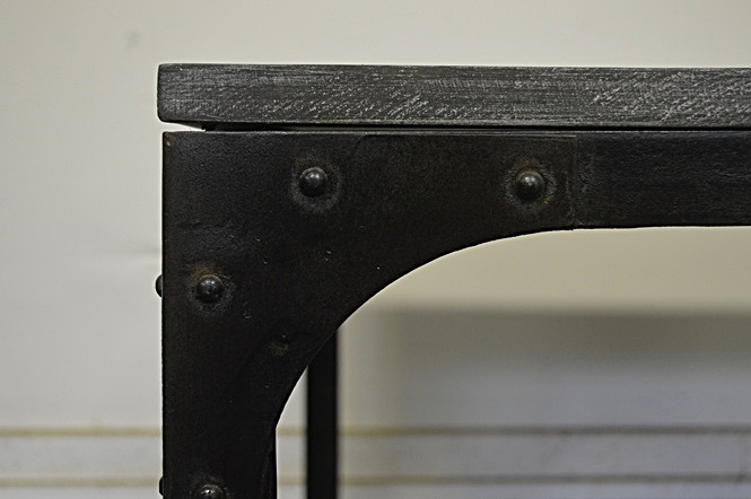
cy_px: 250
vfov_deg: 25.0
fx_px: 1125
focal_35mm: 54
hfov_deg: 36.9
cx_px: 376
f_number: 5
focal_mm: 36
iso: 720
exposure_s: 1/15
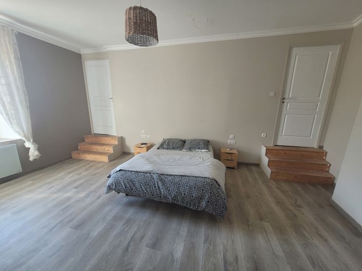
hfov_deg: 106.2
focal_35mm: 13
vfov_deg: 89.9
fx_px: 136
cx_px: 181
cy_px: 136
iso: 100
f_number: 2.2
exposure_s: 1/50
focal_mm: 1.74
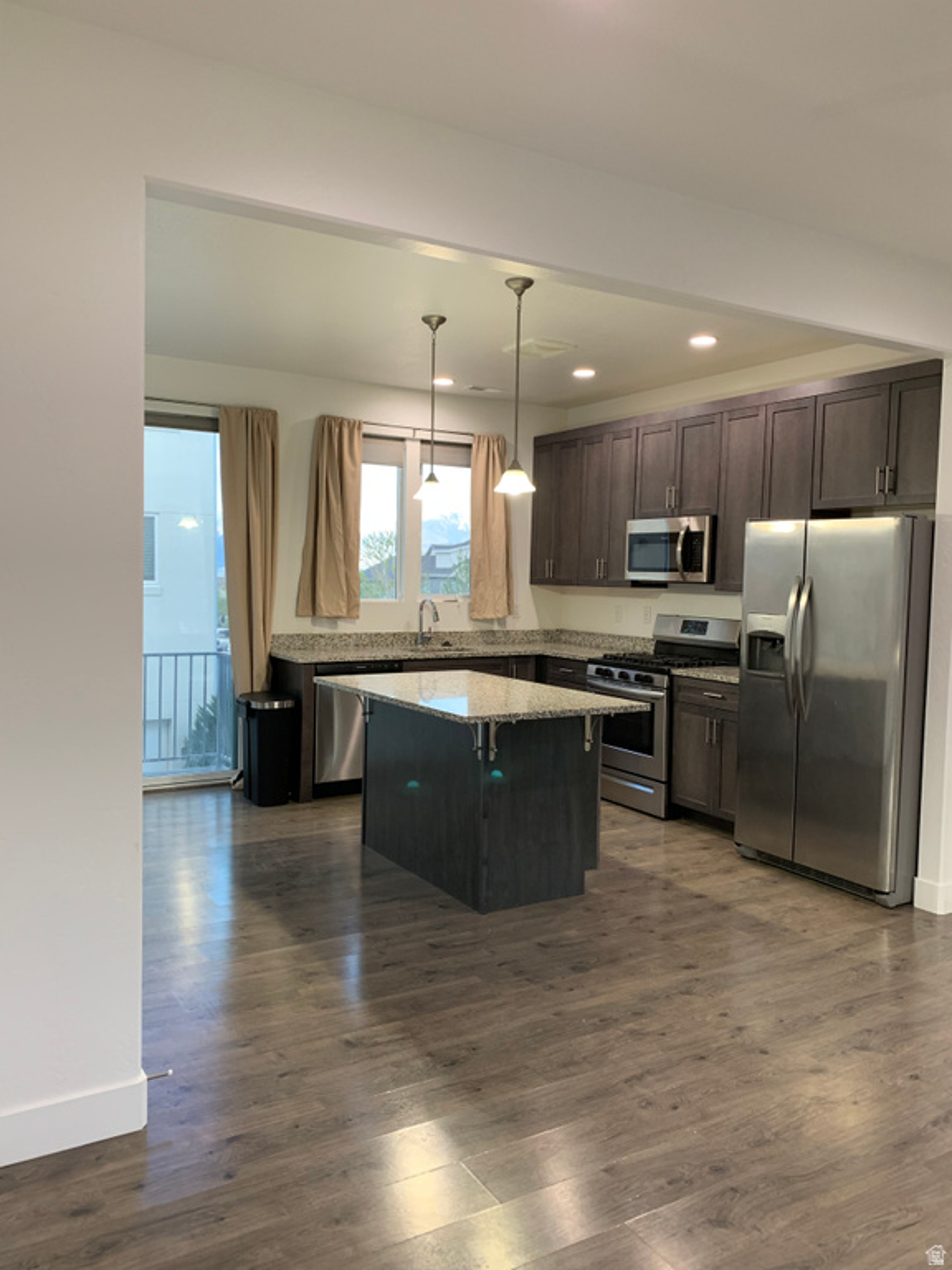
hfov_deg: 53.1
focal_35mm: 26
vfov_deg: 67.3
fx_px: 953
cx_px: 476
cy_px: 635
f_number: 1.8
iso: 160
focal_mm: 4.25
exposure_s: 1/60
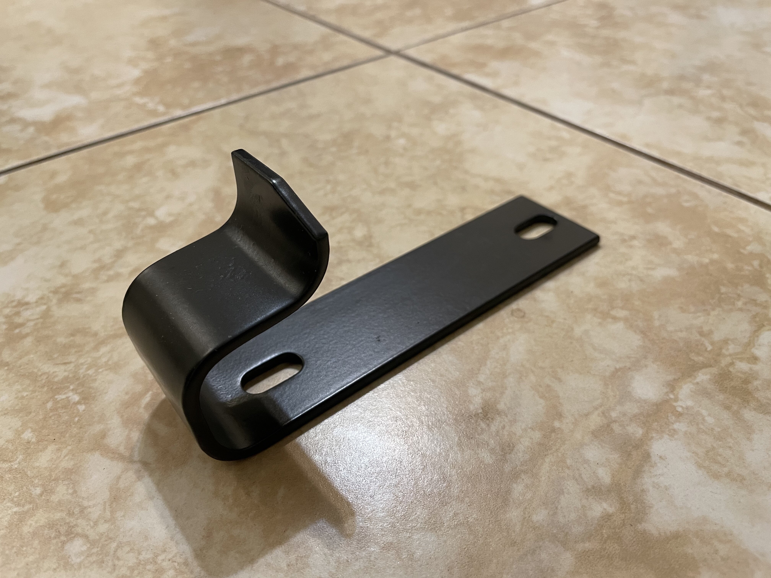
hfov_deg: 67.3
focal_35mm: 26
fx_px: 579
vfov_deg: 53.1
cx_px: 386
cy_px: 289
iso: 200
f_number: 1.6
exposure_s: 1/60
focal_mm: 4.2
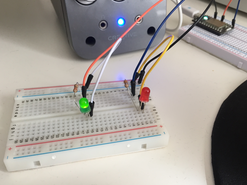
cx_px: 139
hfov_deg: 53.8
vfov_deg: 41.8
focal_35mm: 34
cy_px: 101
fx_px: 243
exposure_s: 1/33
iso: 50
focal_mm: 4.15
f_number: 2.2
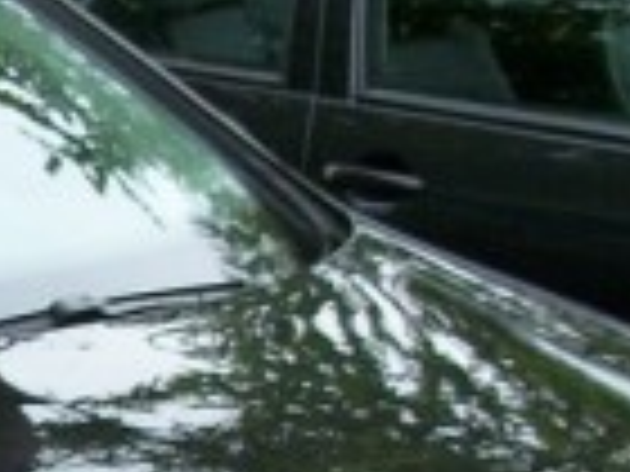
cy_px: 764
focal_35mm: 194
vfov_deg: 7.5
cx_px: -410
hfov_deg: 9.8
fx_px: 3531
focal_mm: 5.7
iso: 80
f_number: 2.9
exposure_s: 1/112
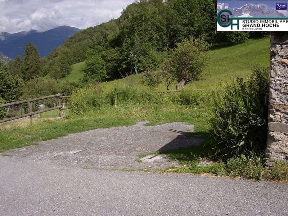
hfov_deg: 60.0
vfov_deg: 46.8
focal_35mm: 30
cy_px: 108
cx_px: 144
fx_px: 250
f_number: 4.1
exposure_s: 1/917
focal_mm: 5.8
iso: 71
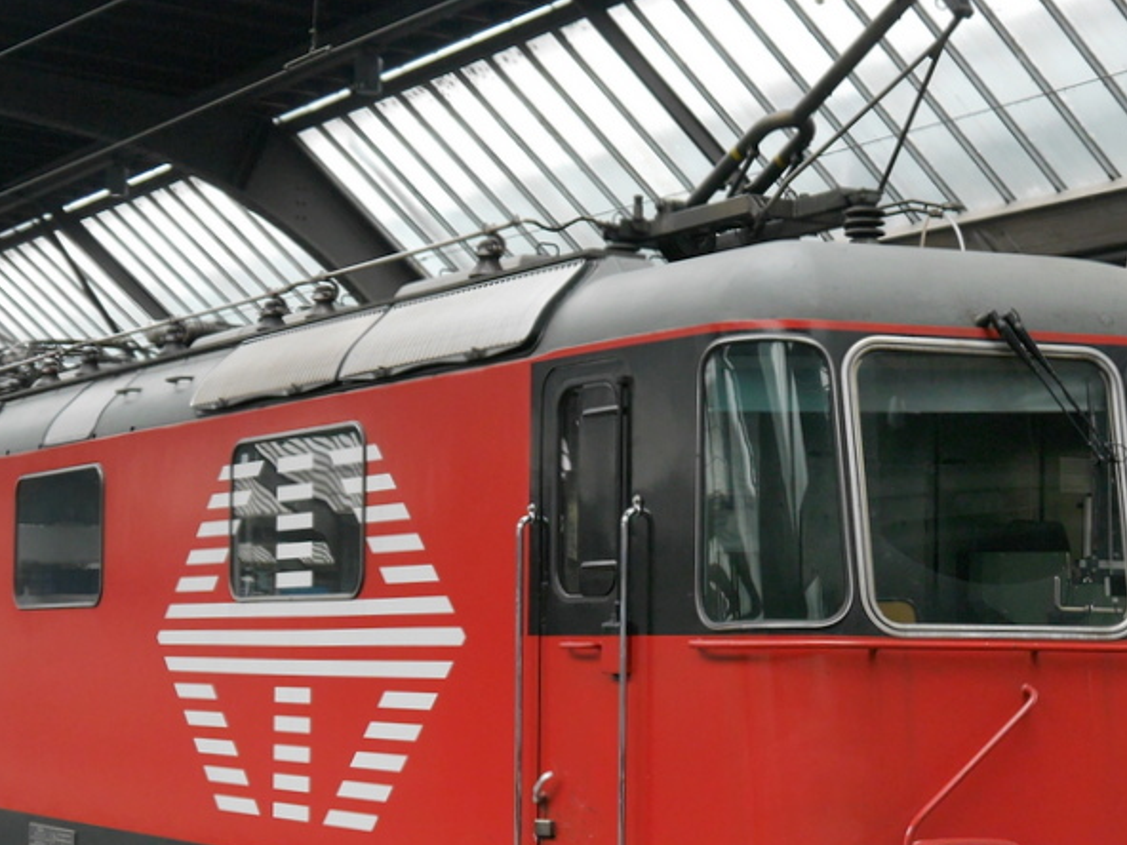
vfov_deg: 19.0
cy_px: 598
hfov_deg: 25.2
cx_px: 723
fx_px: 2507
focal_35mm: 77
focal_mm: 19
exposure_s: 1/60
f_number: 4.2
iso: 250
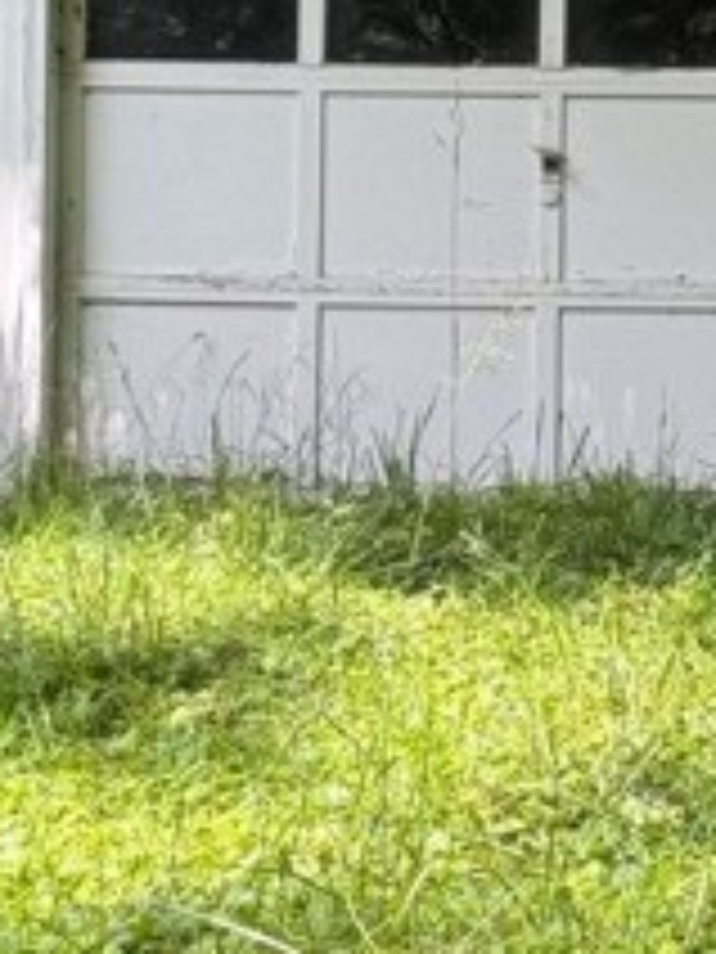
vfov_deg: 11.4
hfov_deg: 8.5
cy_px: 626
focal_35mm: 174
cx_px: 590
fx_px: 4799
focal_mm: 6.76
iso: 64
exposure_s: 1/712
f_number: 1.78
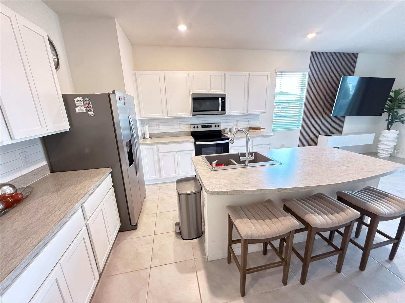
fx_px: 164
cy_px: 152
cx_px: 202
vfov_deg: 85.7
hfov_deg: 102.1
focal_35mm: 14
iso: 800
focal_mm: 2.22
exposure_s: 1/60
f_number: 2.2
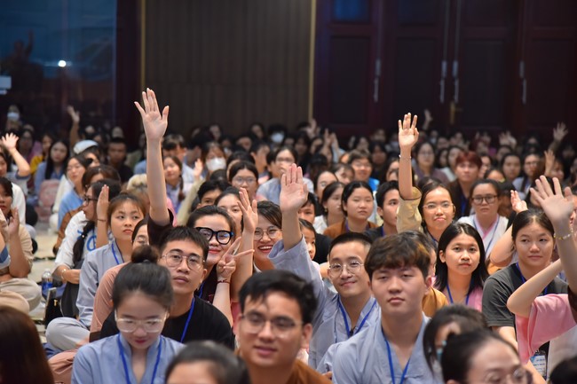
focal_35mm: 105
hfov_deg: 19.5
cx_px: 288
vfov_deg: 13.0
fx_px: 1682
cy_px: 192
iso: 1250
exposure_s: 1/125
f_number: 4.5
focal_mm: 105
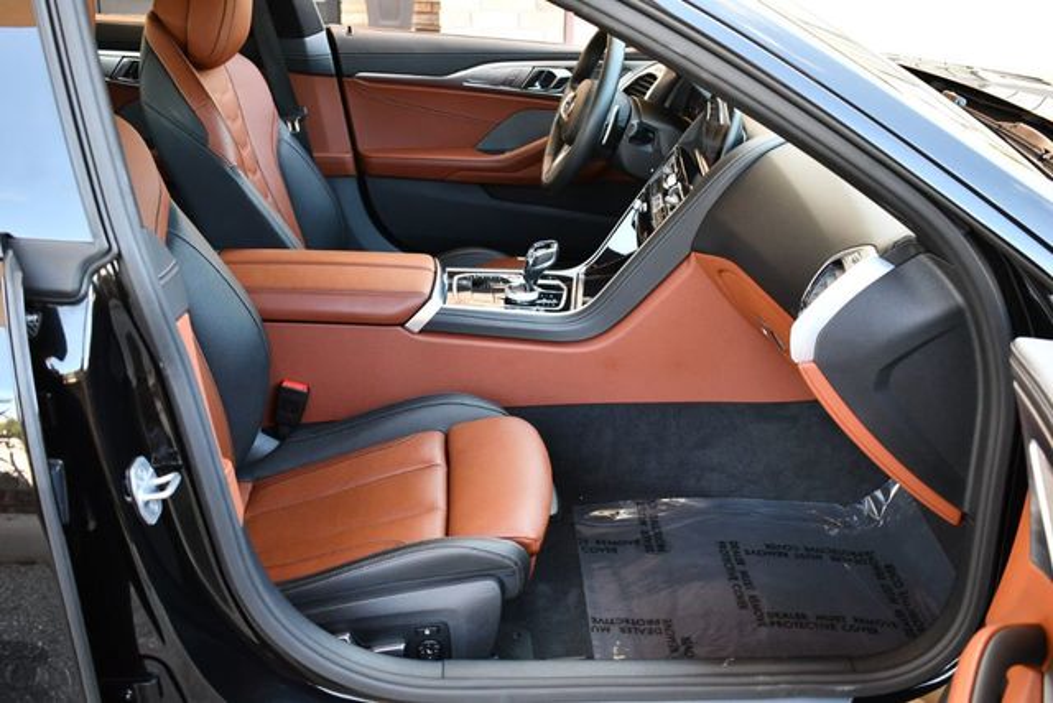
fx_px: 1053
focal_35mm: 36
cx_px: 526
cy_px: 352
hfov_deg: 53.1
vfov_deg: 36.9
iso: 800
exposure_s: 1/160
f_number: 3.5
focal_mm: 18
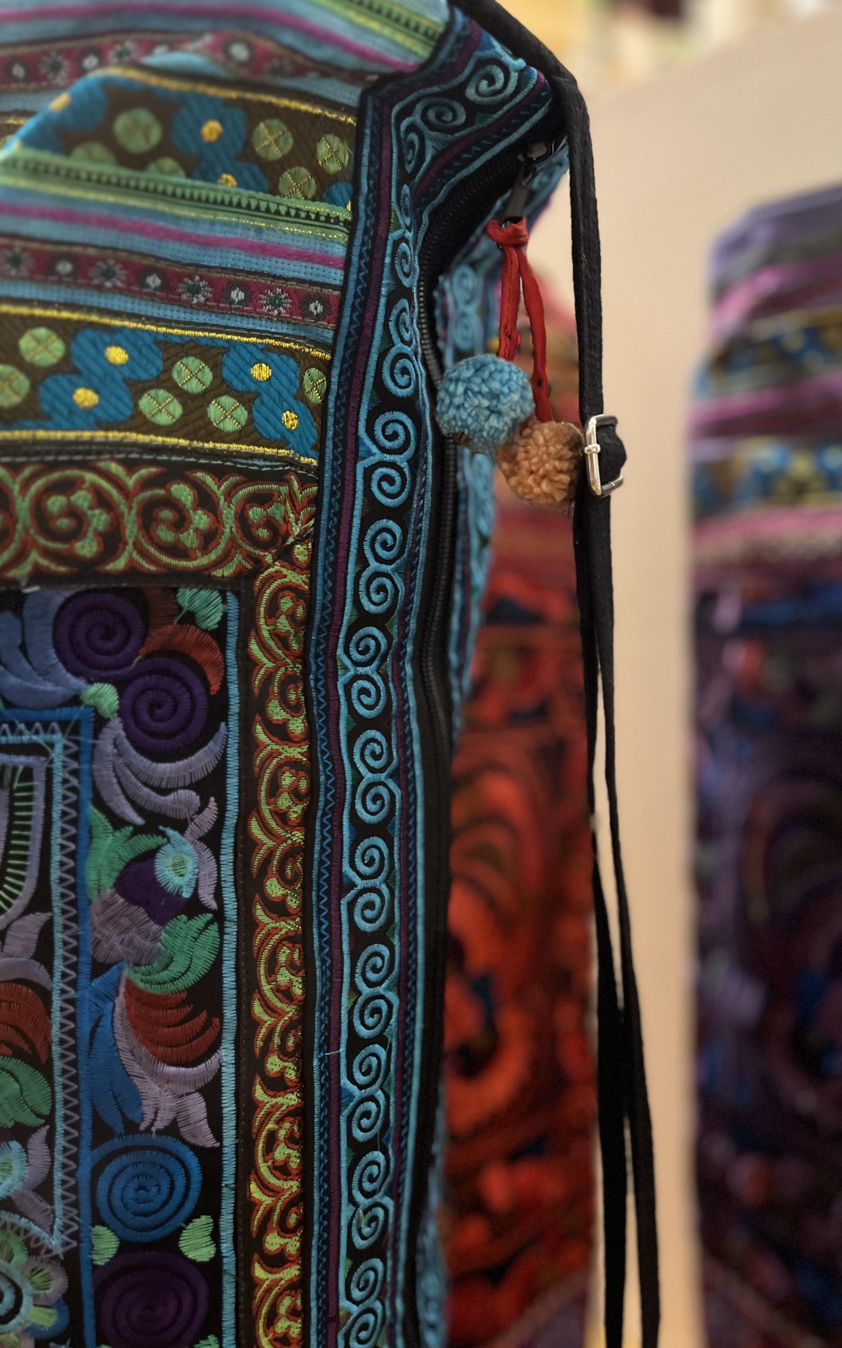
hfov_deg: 44.3
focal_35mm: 28
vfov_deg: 66.5
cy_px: 665
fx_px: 1028
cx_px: 504
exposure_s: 1/25
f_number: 1.6
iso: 500
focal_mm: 5.1
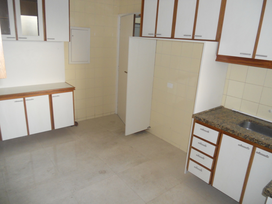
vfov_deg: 51.4
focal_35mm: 27
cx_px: 136
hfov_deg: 65.3
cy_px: 102
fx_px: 212
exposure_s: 1/25
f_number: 3.2
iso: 200
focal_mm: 4.9
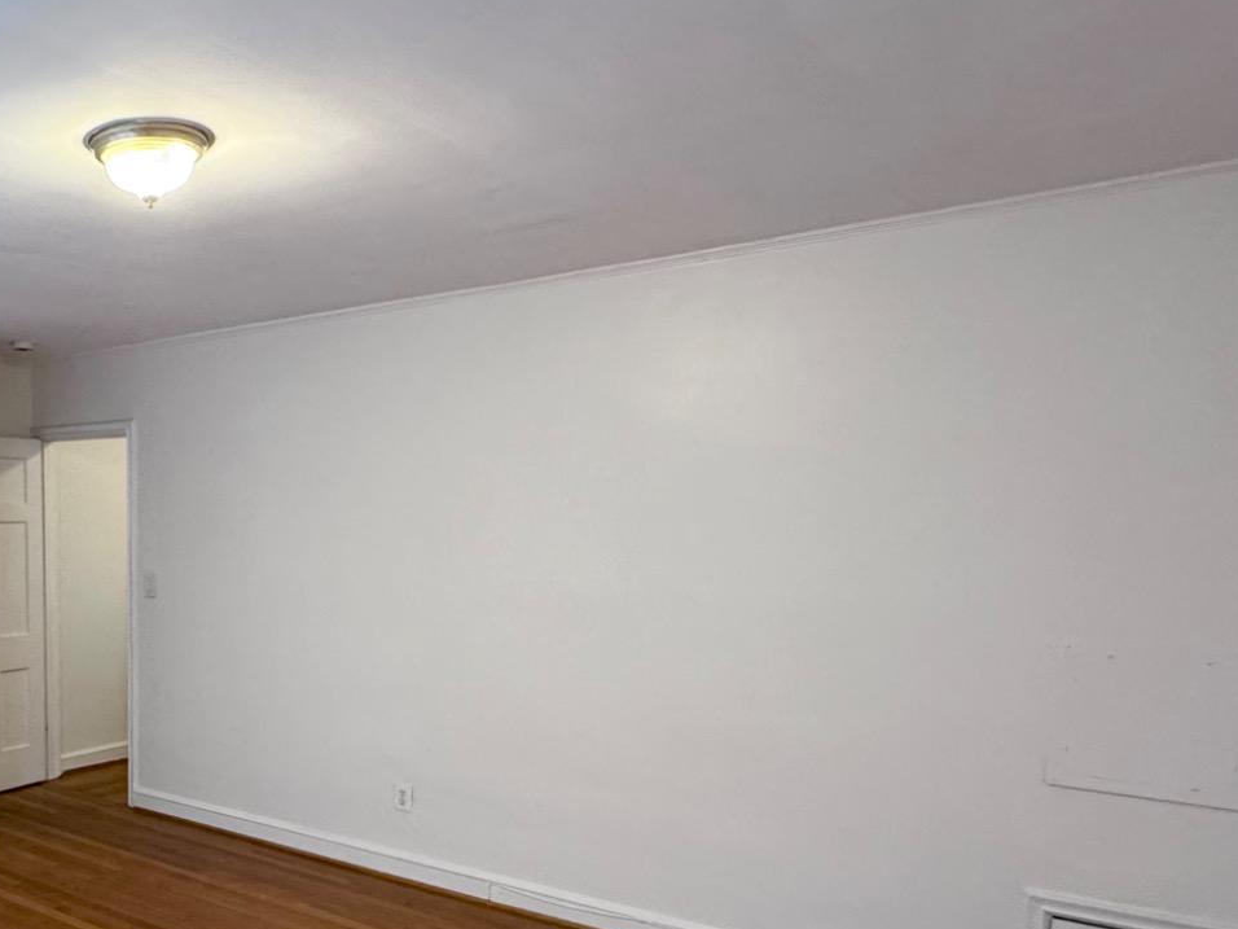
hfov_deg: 53.5
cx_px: 154
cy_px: 648
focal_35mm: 30
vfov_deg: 45.8
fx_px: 1073
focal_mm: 2.22
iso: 320
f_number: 2.2
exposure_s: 1/60
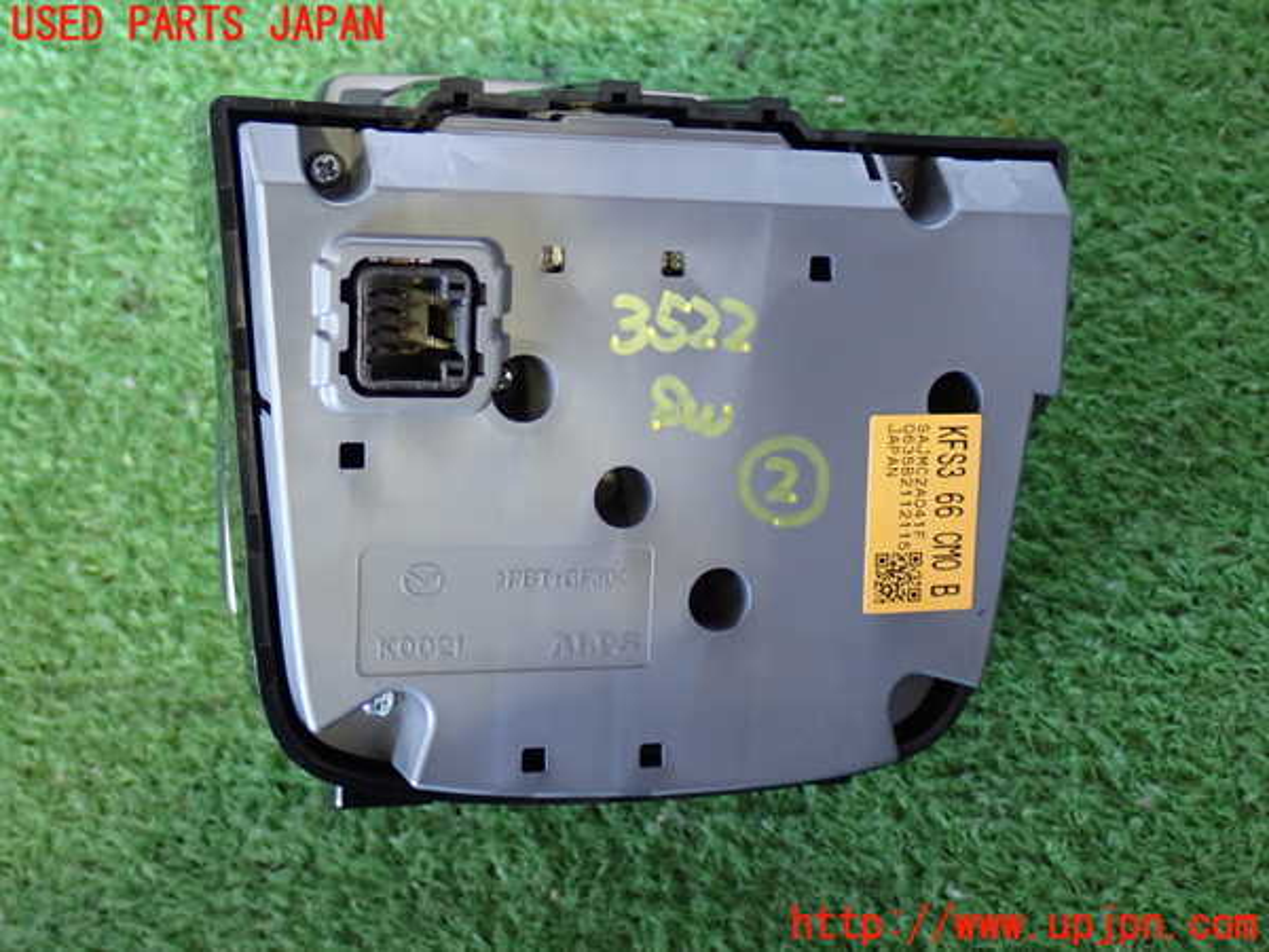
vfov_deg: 27.0
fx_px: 1980
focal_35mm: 54
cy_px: 476
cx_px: 634
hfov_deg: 35.5
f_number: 3.3
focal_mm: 9.65
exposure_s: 1/30
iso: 800
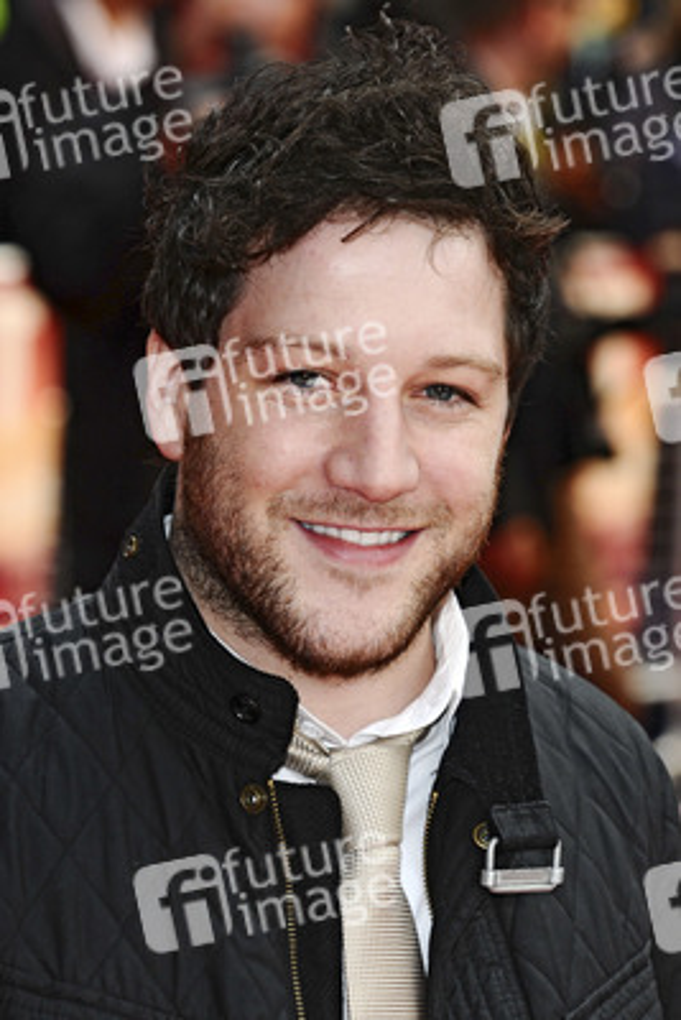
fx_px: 5528
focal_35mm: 195
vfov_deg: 10.5
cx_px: 340
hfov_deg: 7.0
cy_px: 510
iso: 320
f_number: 5.6
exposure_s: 1/250
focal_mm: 130
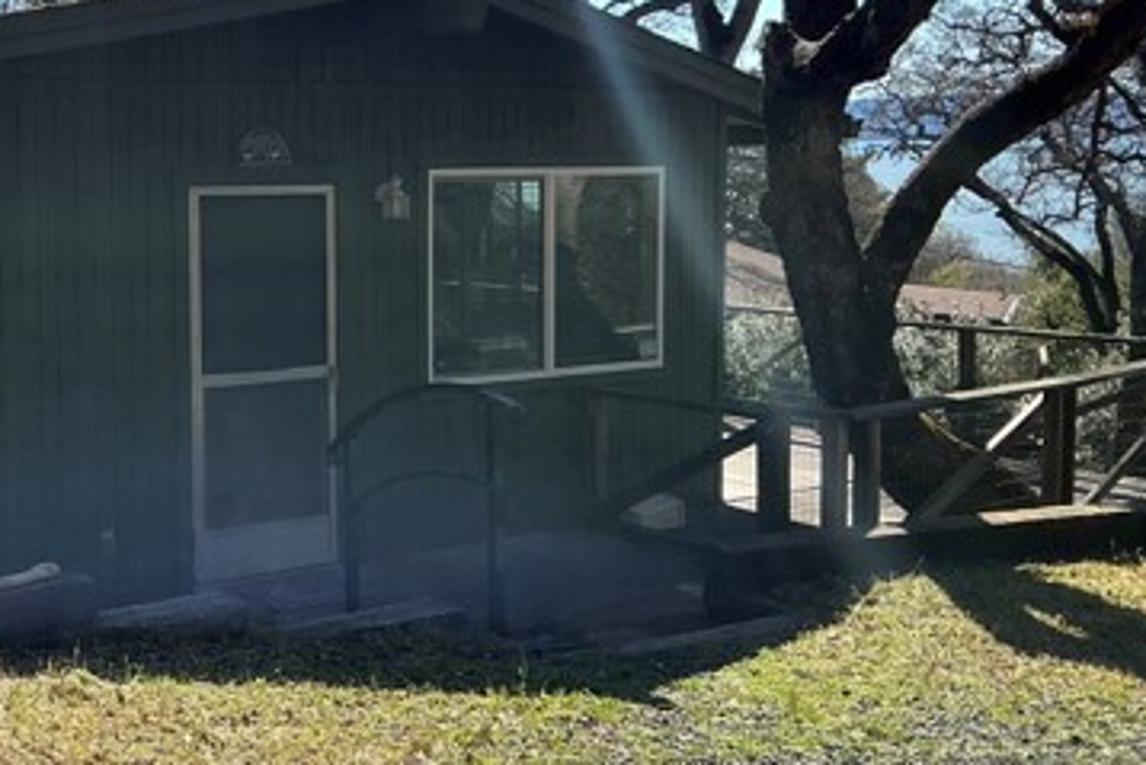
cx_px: 163
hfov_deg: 36.3
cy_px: 285
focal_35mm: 52
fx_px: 1656
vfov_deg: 25.9
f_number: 1.8
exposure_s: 1/1490
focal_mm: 3
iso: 25
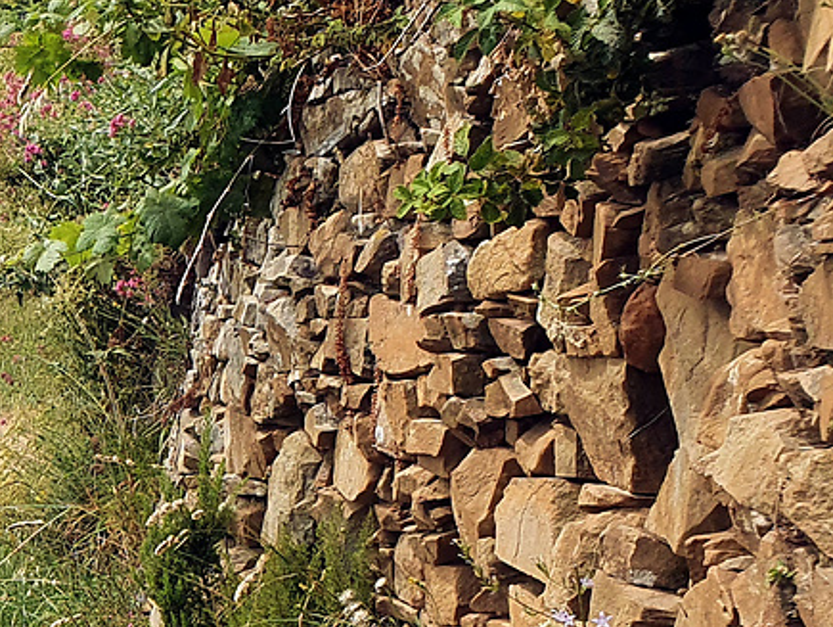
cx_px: -410
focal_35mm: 86
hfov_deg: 19.8
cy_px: 708
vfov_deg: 16.6
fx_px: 2071
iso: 50
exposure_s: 1/1404
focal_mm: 4.32
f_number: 2.4
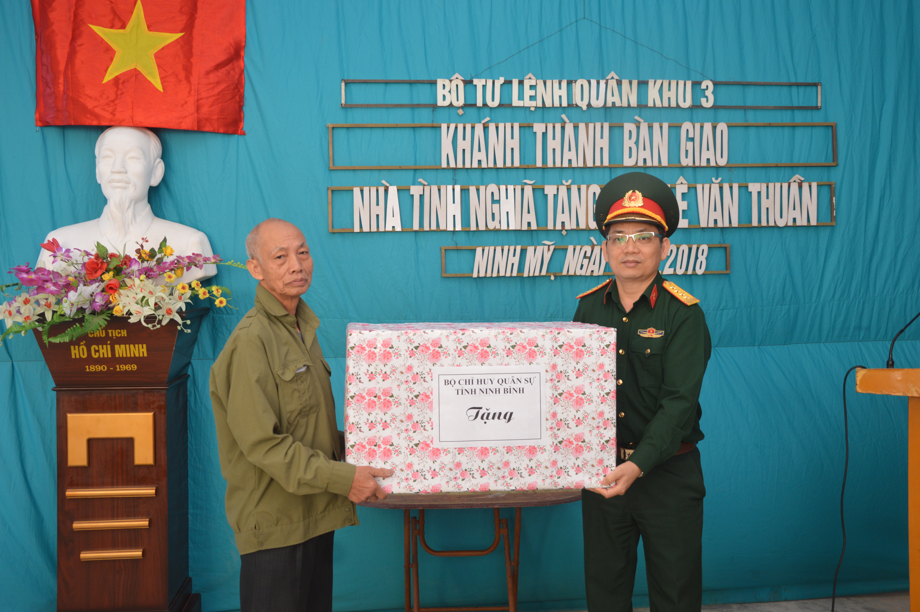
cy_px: 306
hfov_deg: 51.3
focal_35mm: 38
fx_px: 957
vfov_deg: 35.4
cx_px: 460
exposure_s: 1/125
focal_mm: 25
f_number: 5.6
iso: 400
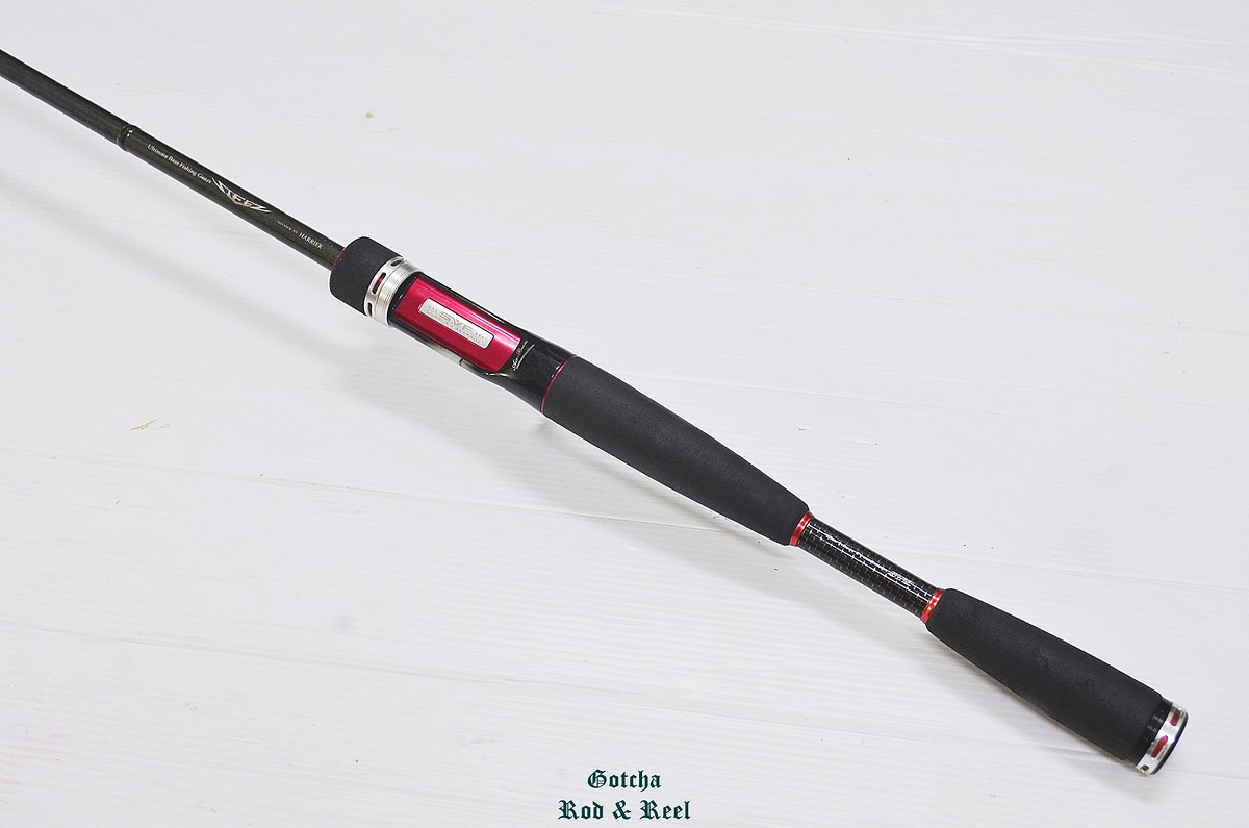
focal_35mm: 48
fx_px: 1662
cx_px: 624
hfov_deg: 41.2
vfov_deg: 28.0
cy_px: 414
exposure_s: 1/8
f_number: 6.3
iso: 400
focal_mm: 32
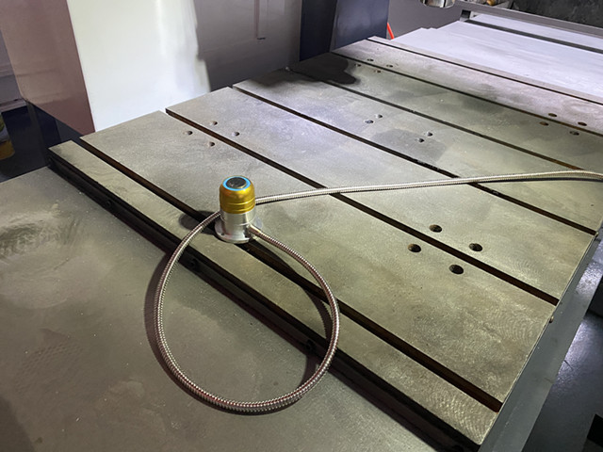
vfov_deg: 53.1
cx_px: 302
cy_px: 226
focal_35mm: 26
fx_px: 453
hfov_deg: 67.3
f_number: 1.8
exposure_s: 1/53
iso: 500
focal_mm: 4.25
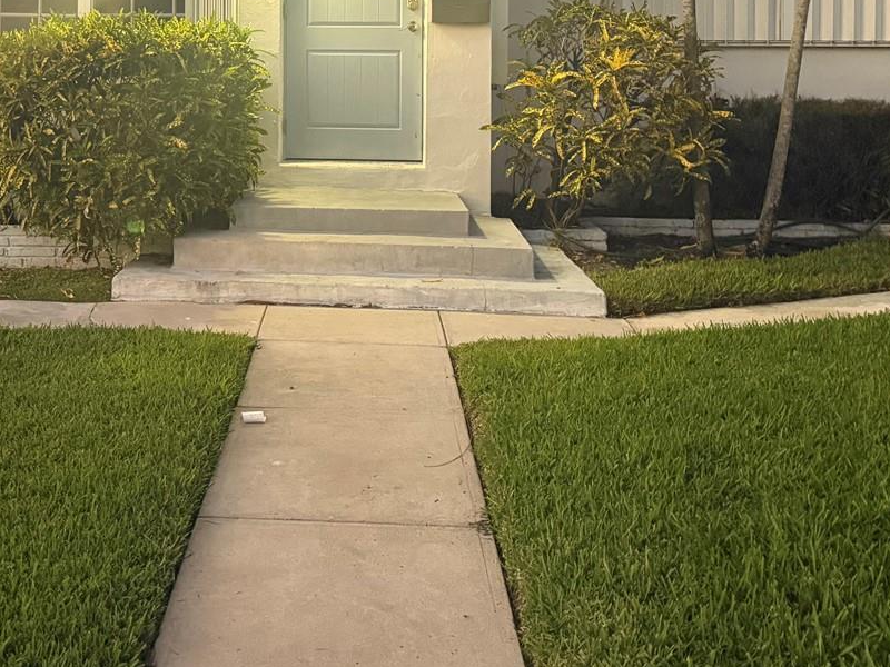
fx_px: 1234
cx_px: 194
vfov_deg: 28.9
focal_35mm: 48
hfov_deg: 38.4
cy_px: 49
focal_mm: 6.76
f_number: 1.78
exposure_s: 1/60
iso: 640
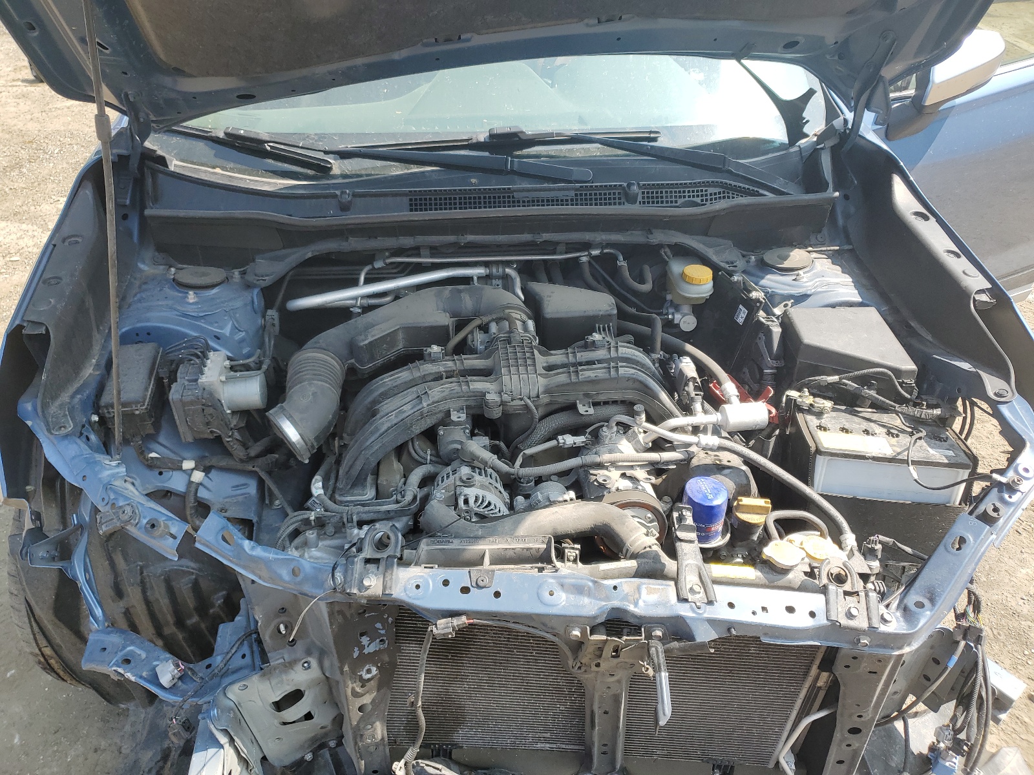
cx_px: 517
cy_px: 388
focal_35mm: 26
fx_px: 777
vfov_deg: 53.1
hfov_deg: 67.3
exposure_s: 1/833
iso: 50
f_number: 1.5
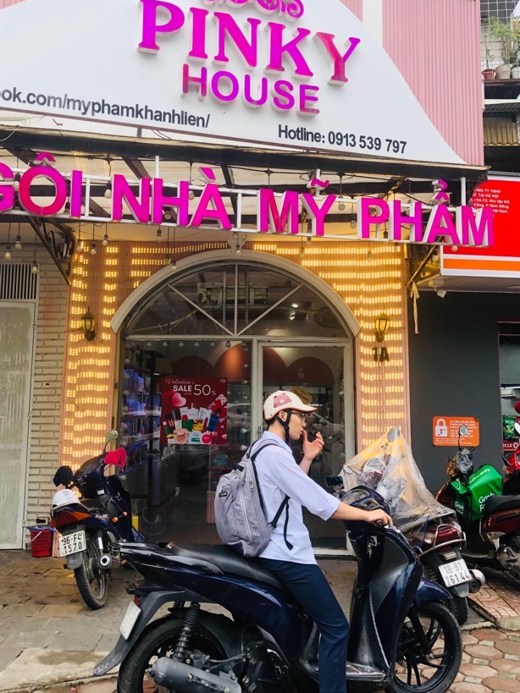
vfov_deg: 52.4
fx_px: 701
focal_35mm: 35
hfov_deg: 40.7
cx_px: 238
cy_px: 296
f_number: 1.8
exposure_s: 1/390
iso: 20
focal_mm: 3.99
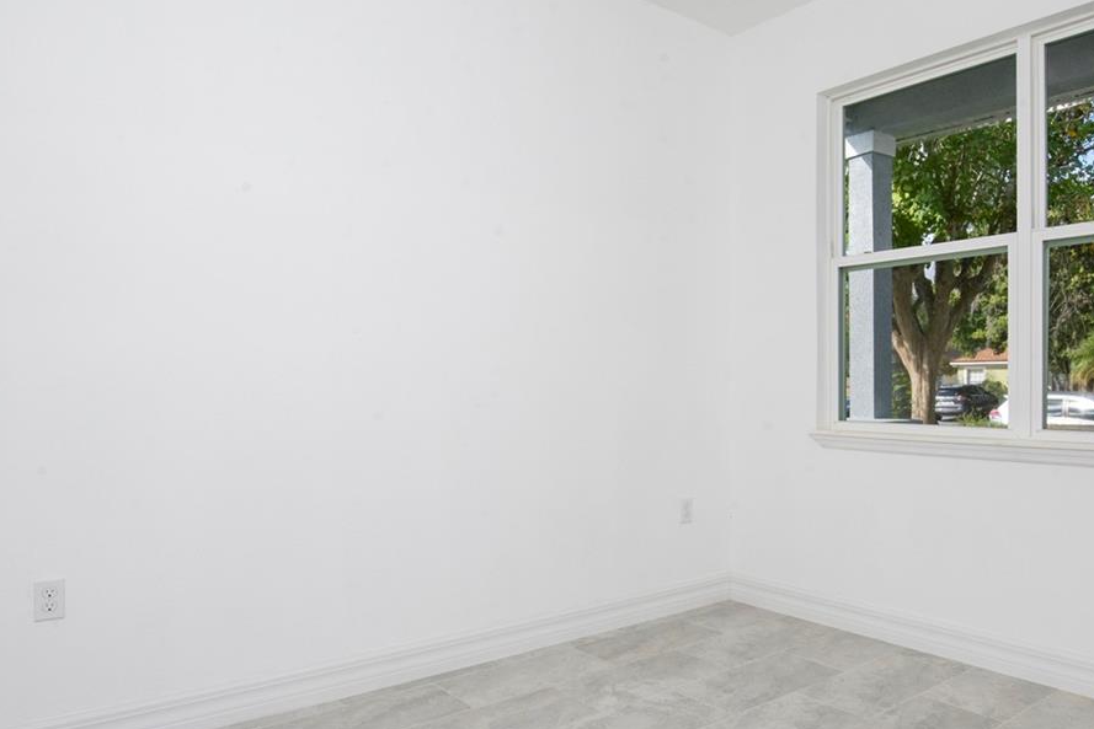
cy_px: 378
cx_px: 657
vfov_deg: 47.9
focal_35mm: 27
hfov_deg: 66.7
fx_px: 821
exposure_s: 1/200
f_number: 13
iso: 500
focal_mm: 15
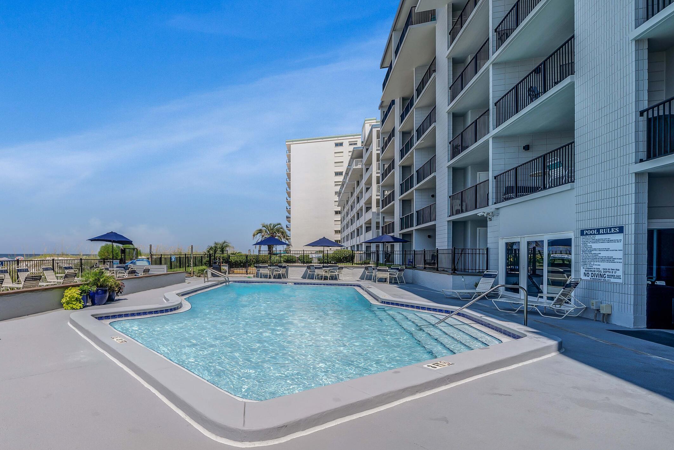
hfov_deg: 89.8
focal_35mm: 17
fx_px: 318
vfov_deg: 70.1
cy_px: 258
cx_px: 222
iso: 100
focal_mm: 12
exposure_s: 1/1250
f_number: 5.6
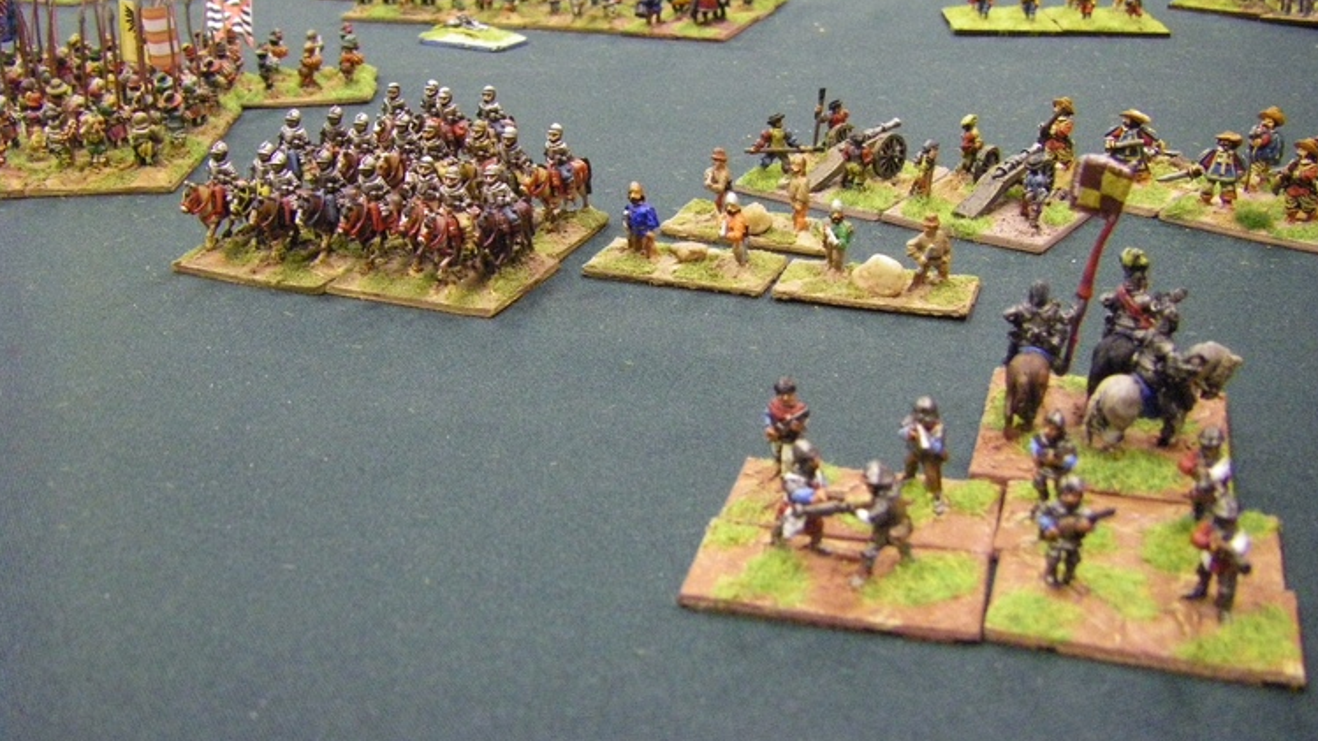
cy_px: 292
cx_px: 662
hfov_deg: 48.4
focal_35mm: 42
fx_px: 1468
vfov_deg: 28.3
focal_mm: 6.3
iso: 800
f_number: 3.5
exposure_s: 1/20
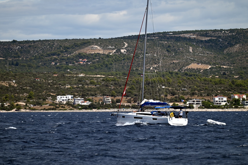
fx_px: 2067
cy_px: 82
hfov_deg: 6.9
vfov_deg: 4.6
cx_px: 124
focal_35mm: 300
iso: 125
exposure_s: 1/1000
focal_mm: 300
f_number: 5.6
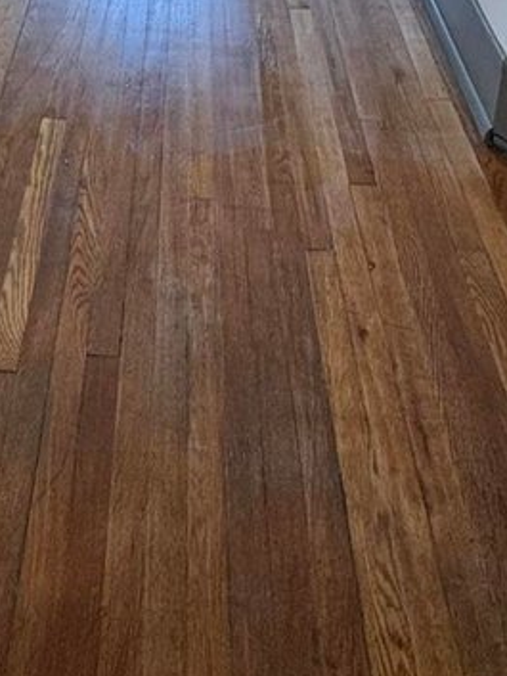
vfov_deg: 31.0
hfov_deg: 31.3
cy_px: -238
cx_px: 99
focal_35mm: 45
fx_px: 878
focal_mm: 2.22
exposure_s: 1/60
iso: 160
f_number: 2.2
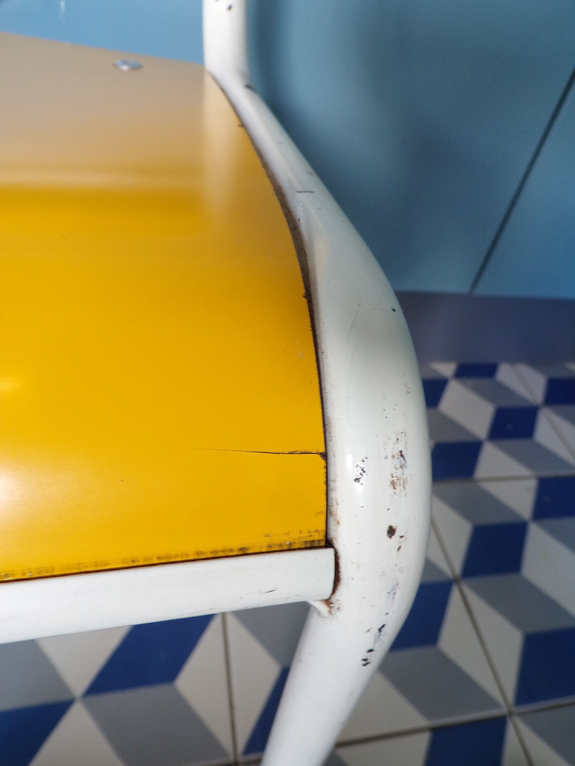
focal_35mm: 24
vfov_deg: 71.6
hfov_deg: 56.8
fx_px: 532
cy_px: 383
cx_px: 288
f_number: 3
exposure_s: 1/20
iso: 200
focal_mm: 4.3
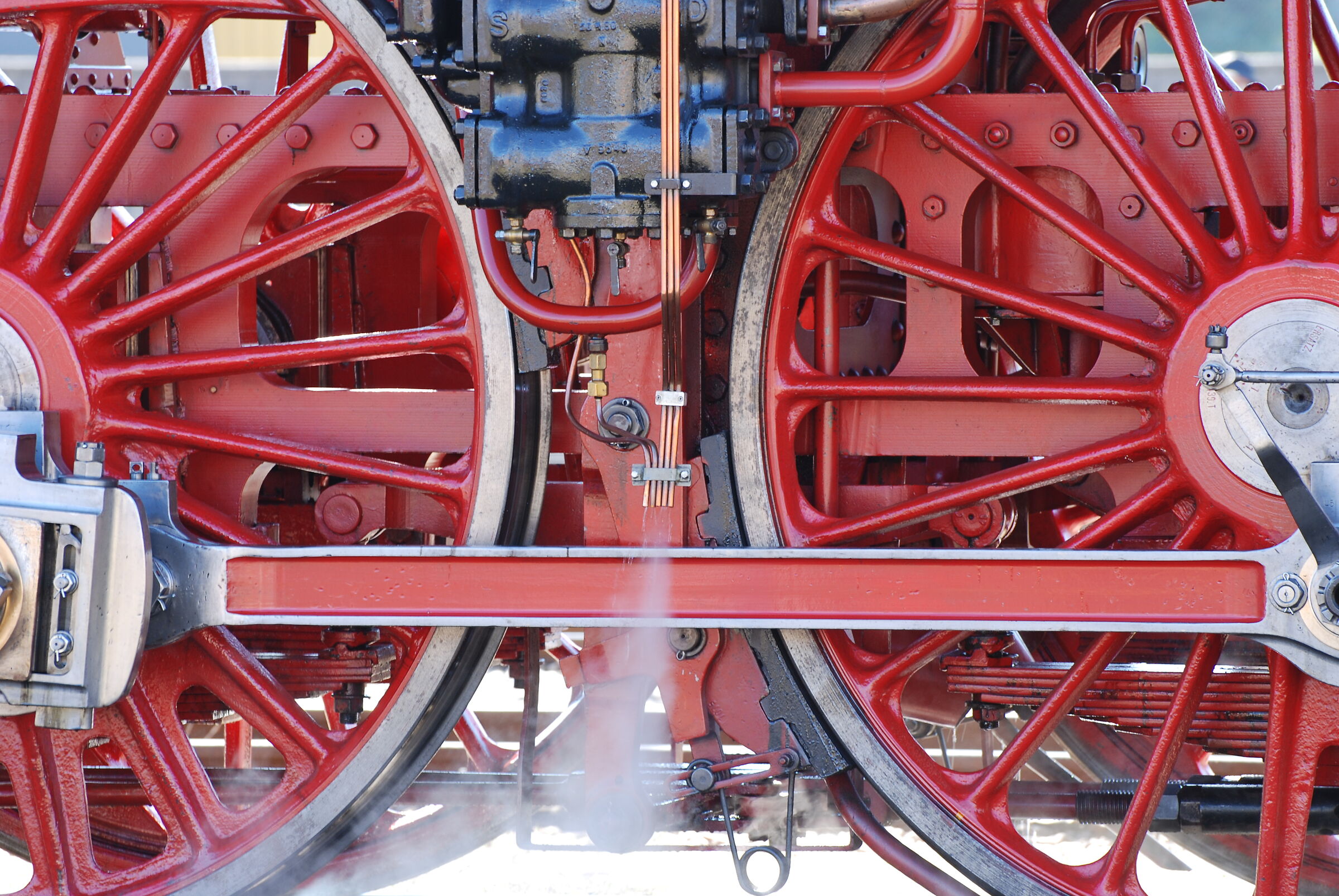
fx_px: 8659
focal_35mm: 232
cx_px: 670
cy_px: 448
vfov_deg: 5.9
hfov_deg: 8.8
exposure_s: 1/40
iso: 160
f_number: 5.6
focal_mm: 155
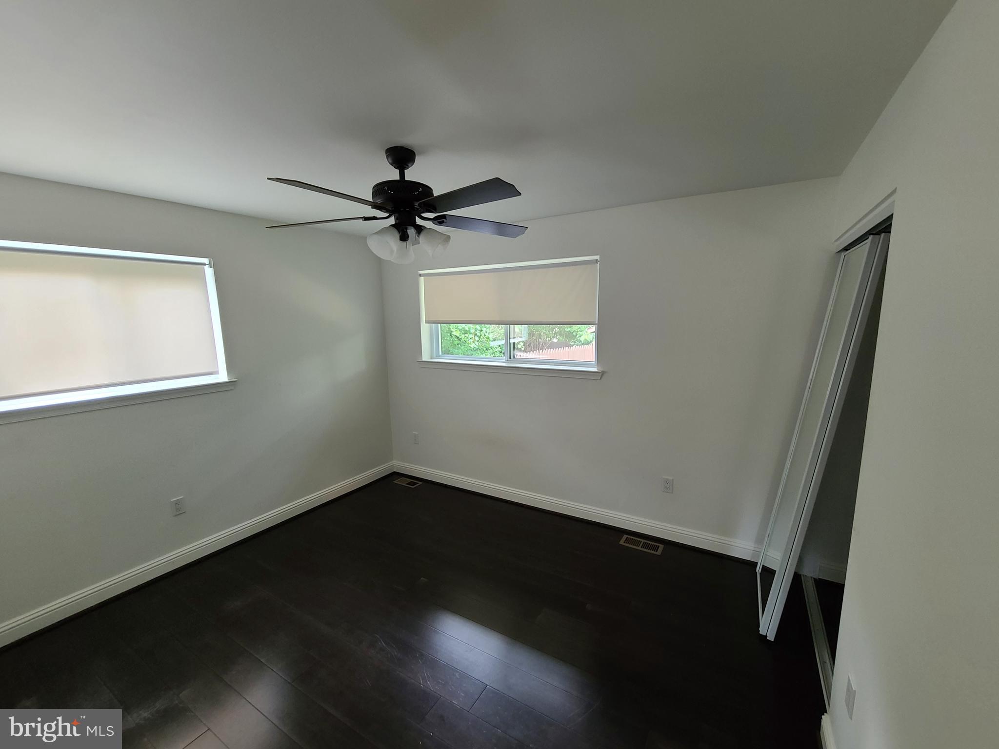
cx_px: 500
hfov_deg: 106.2
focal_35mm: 13
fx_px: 375
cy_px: 374
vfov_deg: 89.9
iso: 250
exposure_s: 1/59
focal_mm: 2.2
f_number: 2.2
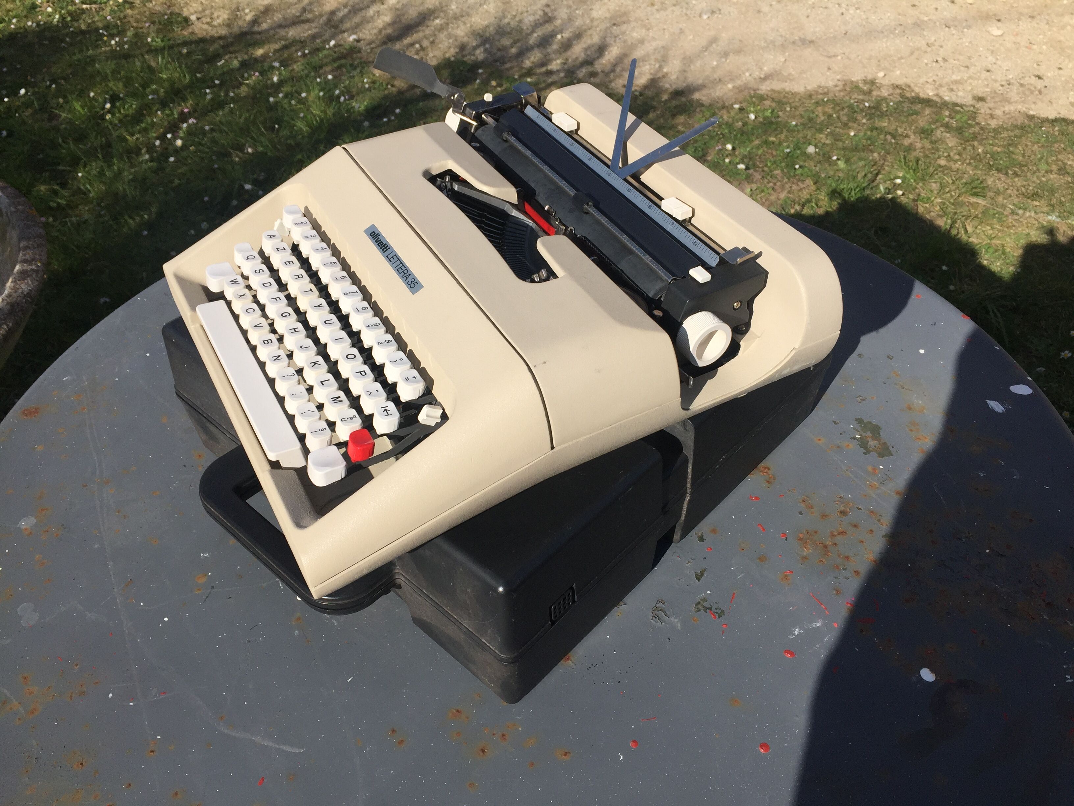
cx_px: 537
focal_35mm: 29
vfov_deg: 48.2
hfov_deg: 61.7
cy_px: 403
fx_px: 900
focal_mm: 4.15
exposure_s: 1/3597
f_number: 2.2
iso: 32
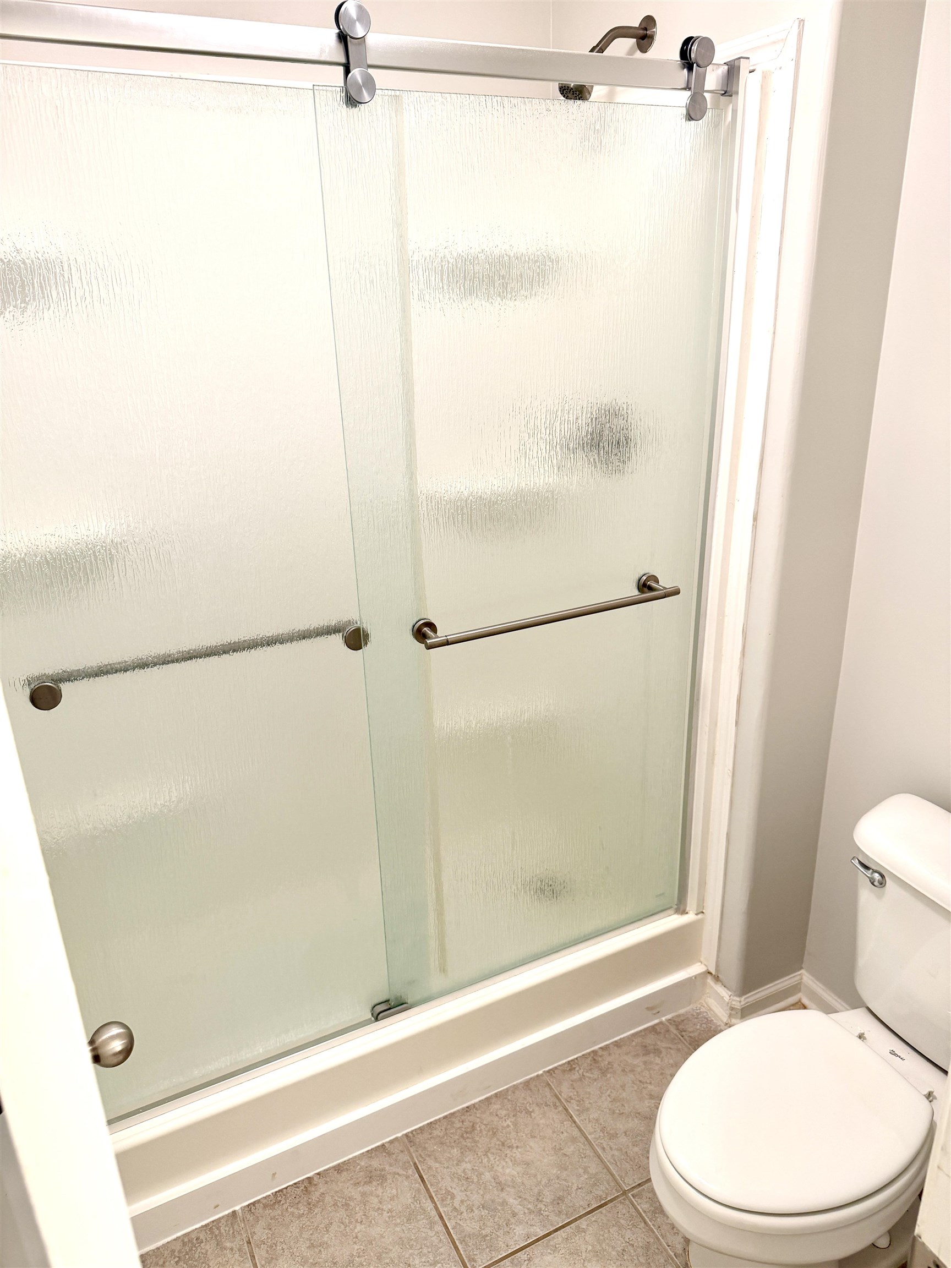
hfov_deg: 56.8
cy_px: 634
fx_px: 879
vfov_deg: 71.6
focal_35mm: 24
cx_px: 476
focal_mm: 6.76
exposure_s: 1/60
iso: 125
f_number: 1.78
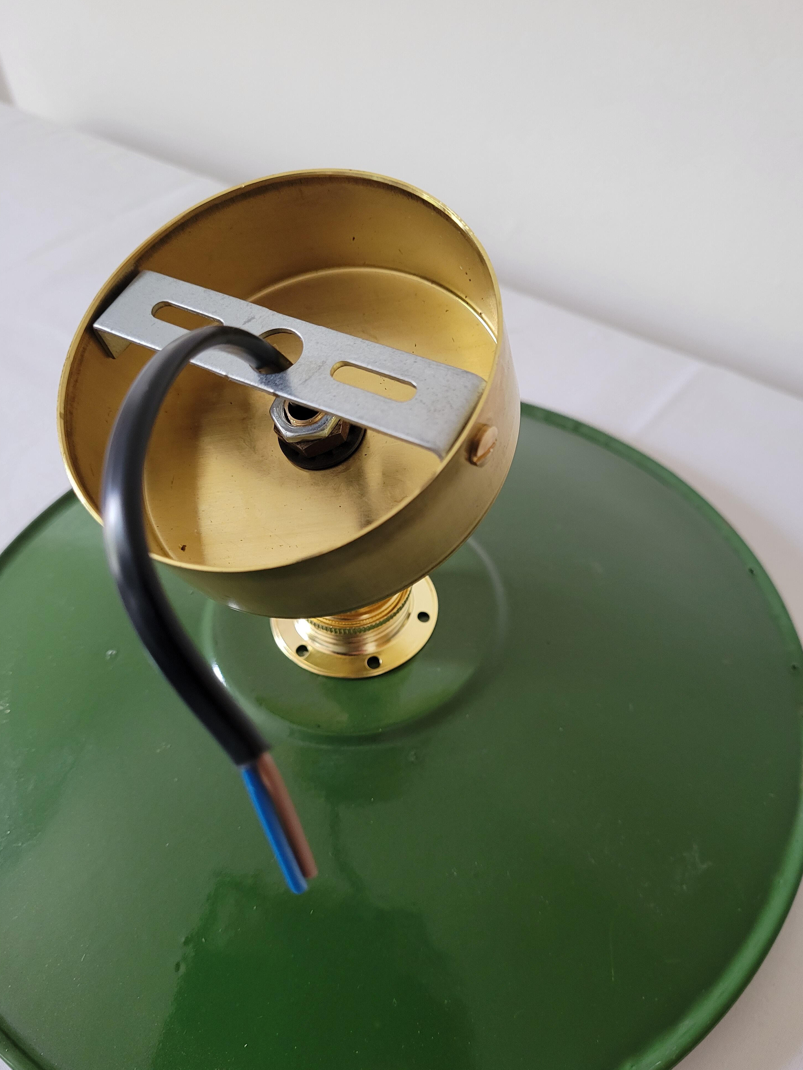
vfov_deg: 65.3
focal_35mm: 27
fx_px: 835
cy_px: 543
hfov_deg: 51.3
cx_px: 413
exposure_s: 1/50
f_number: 1.8
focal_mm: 5.4
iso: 250
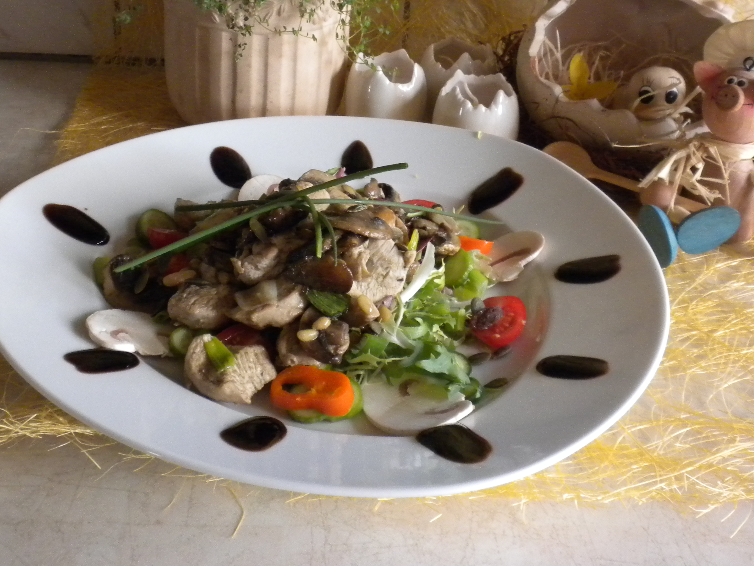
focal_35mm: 54
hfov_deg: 35.5
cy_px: 153
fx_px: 1176
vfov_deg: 26.7
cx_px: 383
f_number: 3.5
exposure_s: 1/59
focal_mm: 6.6
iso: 400
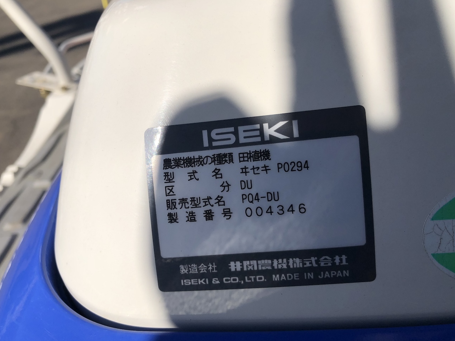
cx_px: 222
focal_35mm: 29
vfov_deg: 48.2
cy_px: 173
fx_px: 381
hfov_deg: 61.6
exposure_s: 1/4367
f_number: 1.8
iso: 20
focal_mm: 4
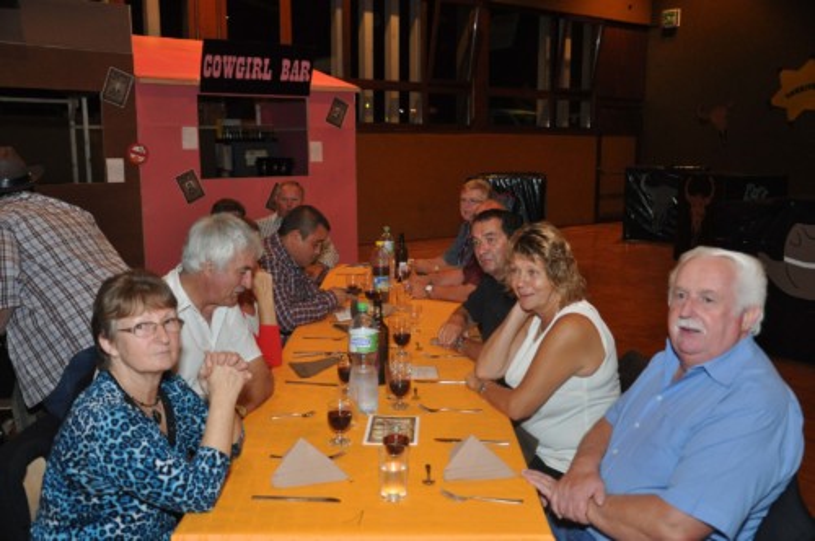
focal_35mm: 36
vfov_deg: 36.8
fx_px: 814
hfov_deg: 53.2
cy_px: 270
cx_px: 408
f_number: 4
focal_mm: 24
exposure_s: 1/60
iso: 800
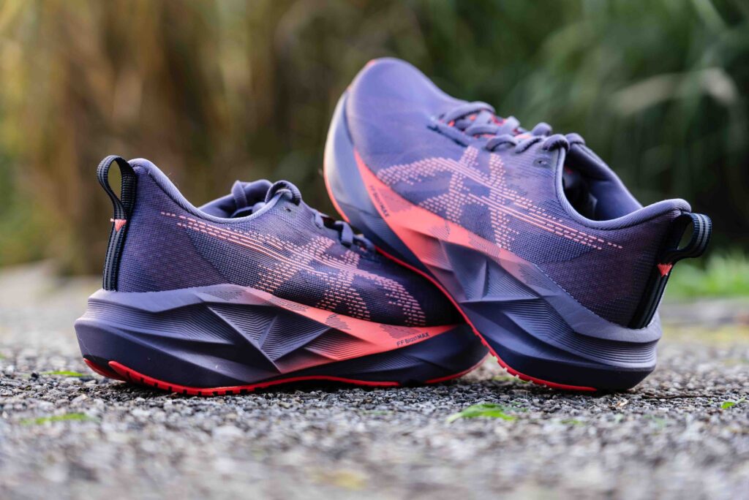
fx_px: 1707
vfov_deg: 16.7
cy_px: 250
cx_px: 374
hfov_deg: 24.7
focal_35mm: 82
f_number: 4
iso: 1600
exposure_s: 1/1000
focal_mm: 82
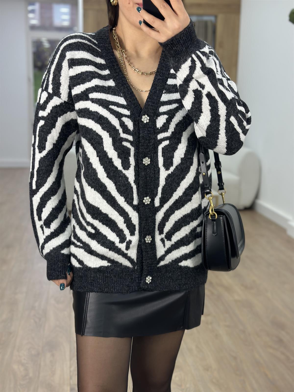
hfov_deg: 30.3
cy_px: 196
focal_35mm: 48
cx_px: 147
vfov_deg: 39.7
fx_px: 544
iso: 64
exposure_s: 1/100
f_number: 1.78
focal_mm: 6.86
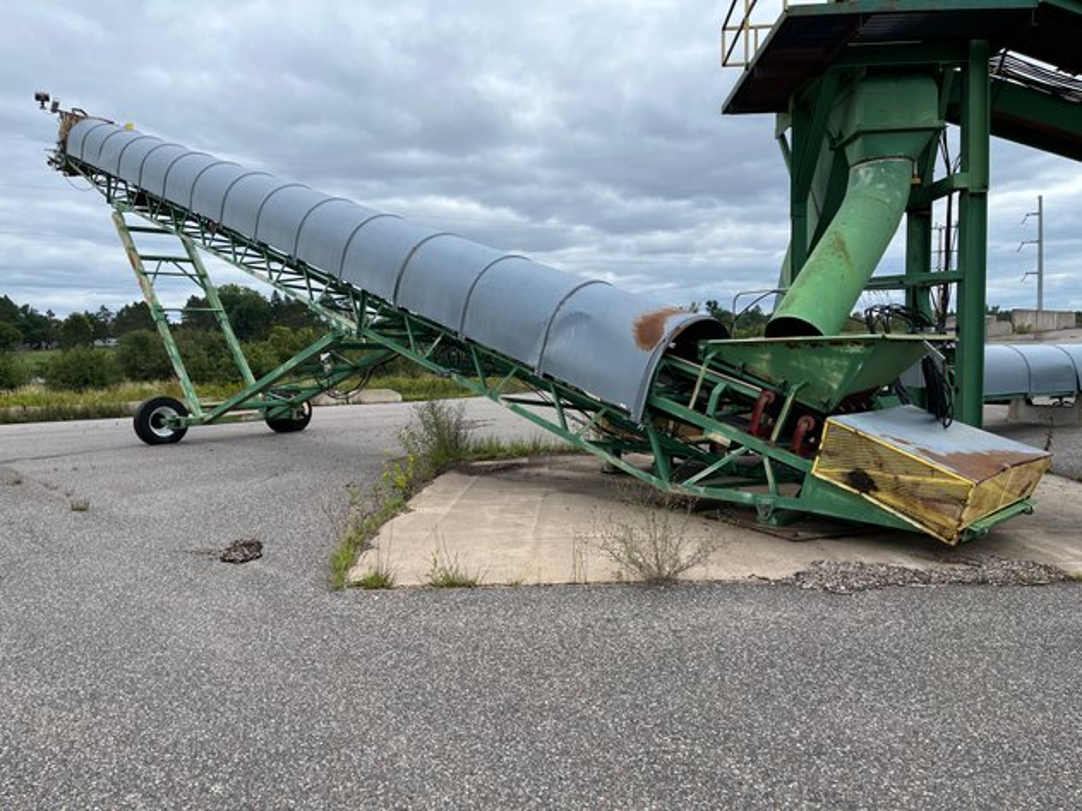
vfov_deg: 53.0
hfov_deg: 67.3
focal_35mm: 26
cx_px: 541
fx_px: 813
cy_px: 406
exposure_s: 1/1721
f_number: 1.6
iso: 50
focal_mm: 5.1
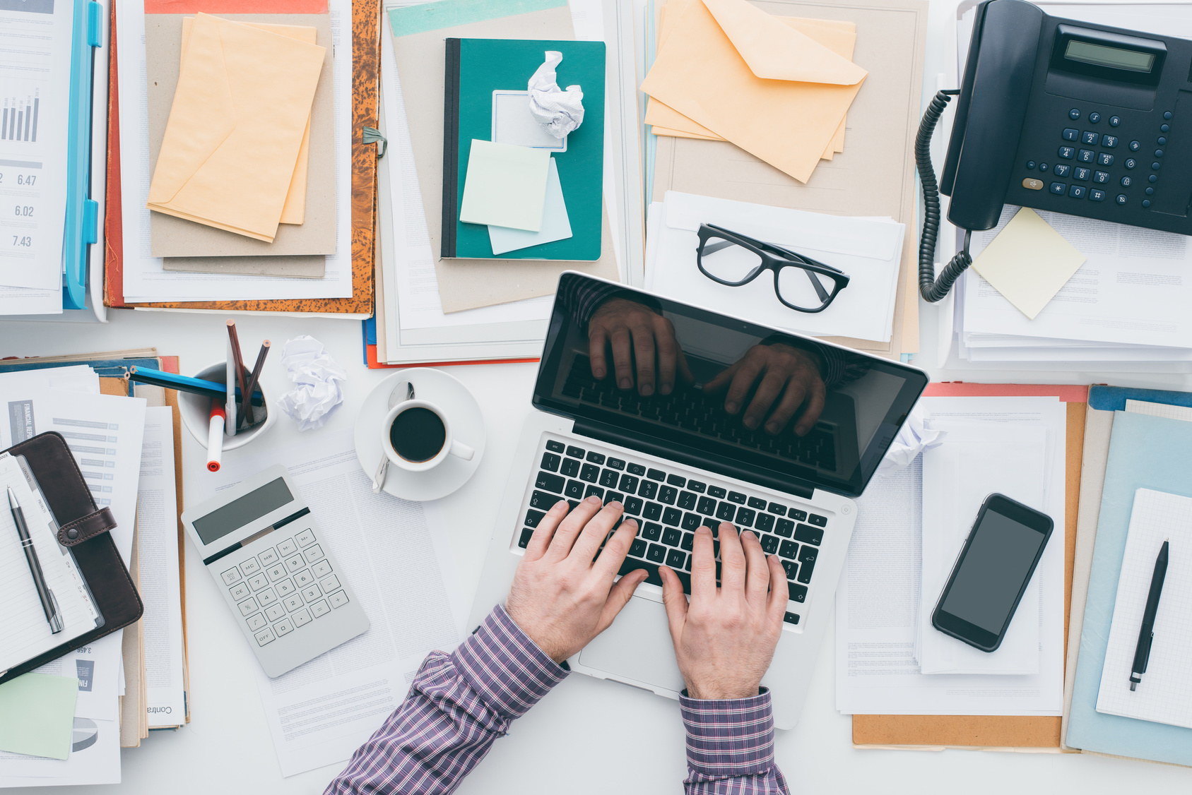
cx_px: 596
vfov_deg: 27.0
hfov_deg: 39.6
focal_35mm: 50
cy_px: 398
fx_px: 1656
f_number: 8
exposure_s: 1/125
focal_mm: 50
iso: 100
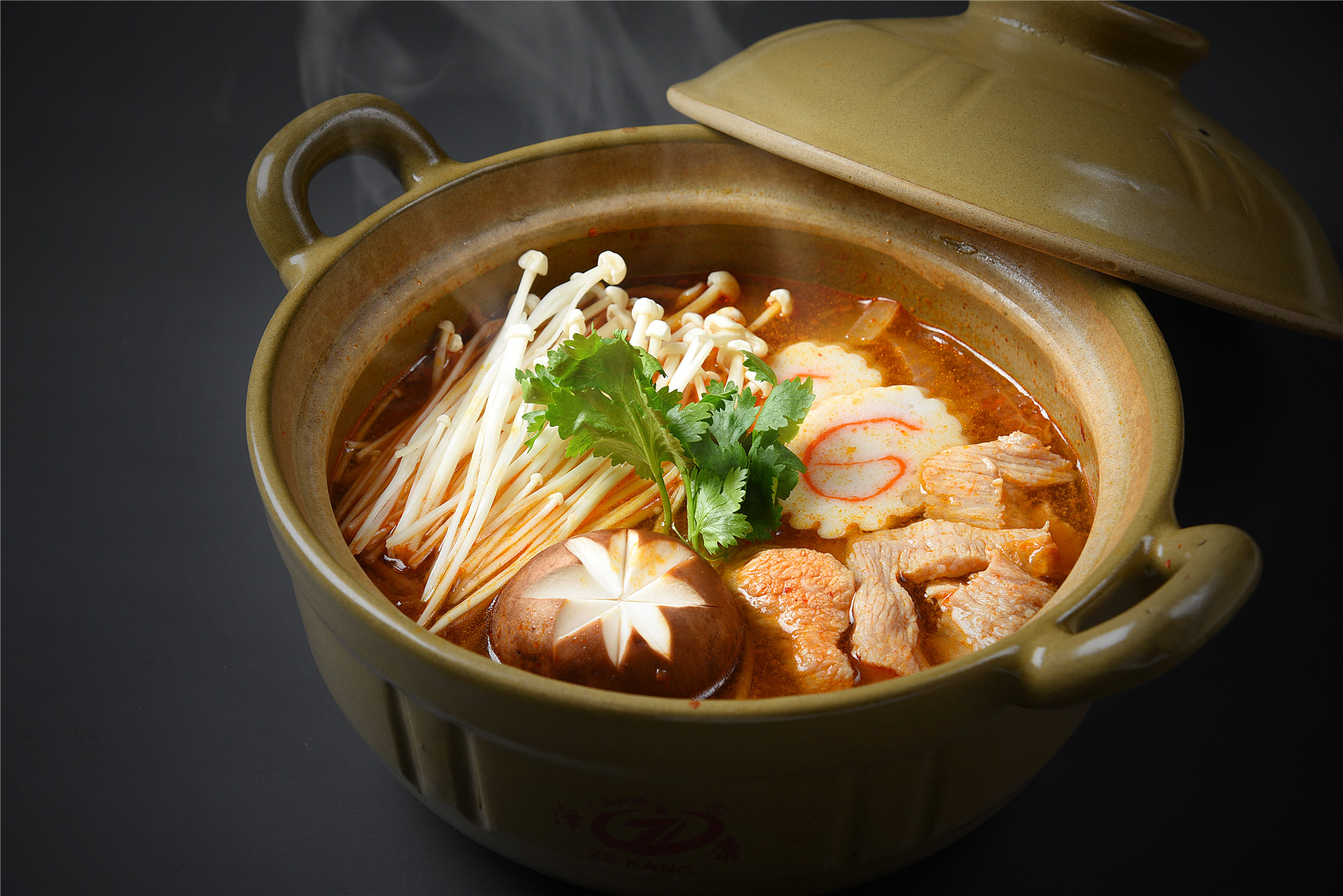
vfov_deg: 14.0
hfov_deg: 20.8
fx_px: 3657
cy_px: 448
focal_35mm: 98
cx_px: 672
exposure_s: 1/125
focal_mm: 98
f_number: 13
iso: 100
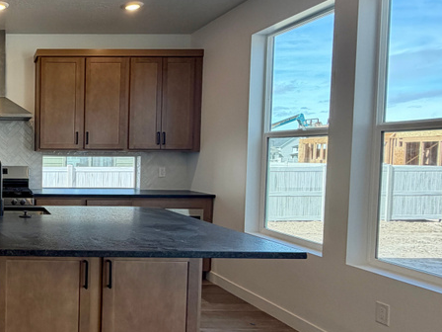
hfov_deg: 46.8
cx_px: -6
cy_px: 178
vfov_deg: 44.1
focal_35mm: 32
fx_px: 409
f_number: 2.2
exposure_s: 1/120
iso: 80
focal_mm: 2.22
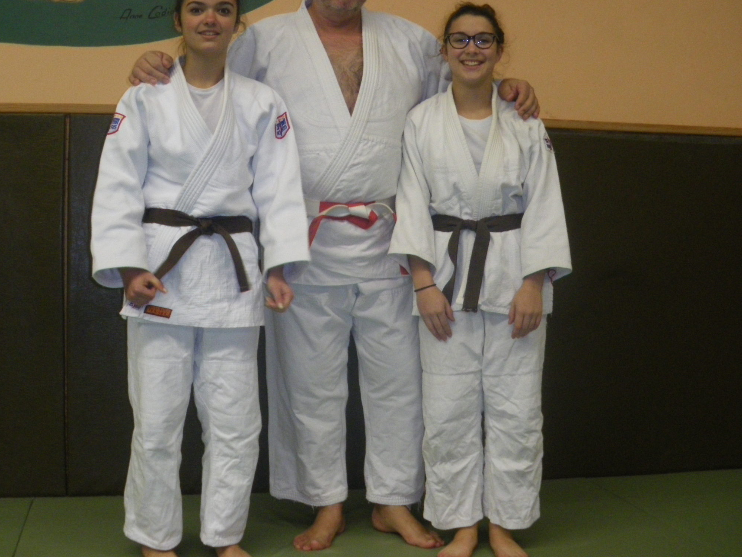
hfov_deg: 41.1
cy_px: 228
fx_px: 986
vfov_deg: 31.5
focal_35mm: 46
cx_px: 321
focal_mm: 6.3
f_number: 3.5
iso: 400
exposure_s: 1/50
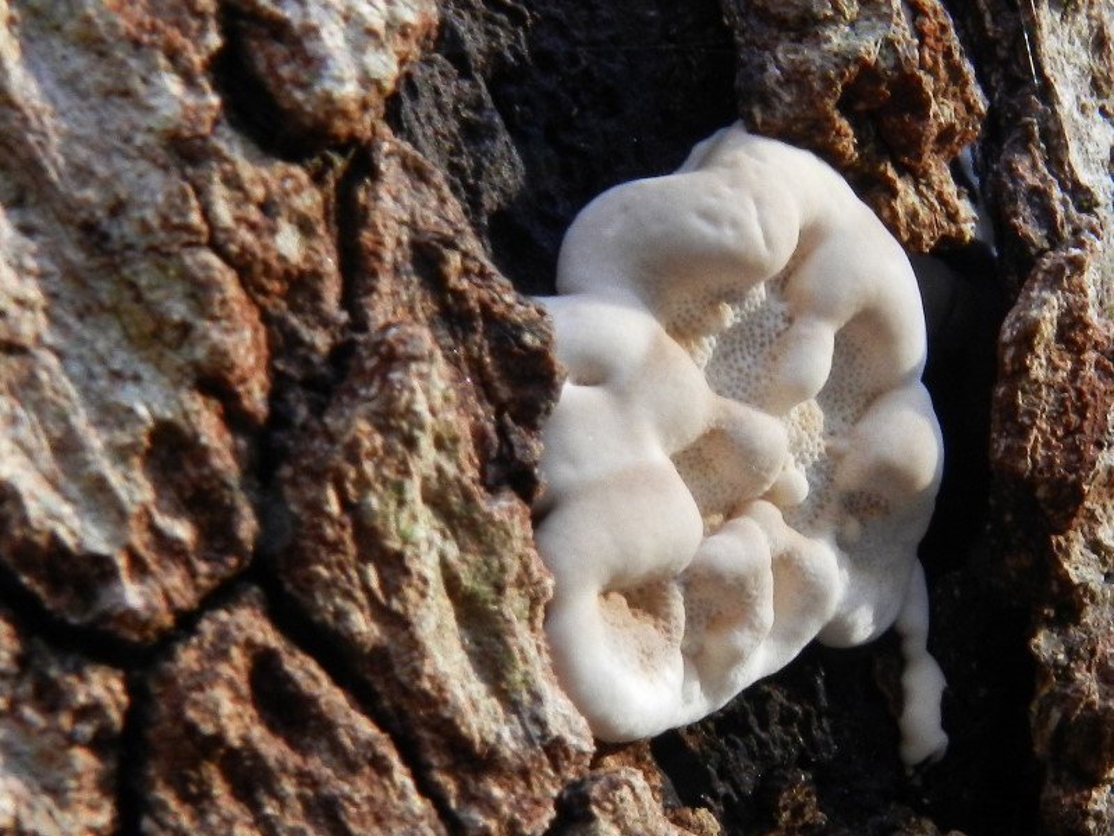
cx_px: 557
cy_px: 418
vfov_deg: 37.7
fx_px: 1223
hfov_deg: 49.0
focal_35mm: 38
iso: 400
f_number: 7.1
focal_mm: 6.7
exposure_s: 1/10
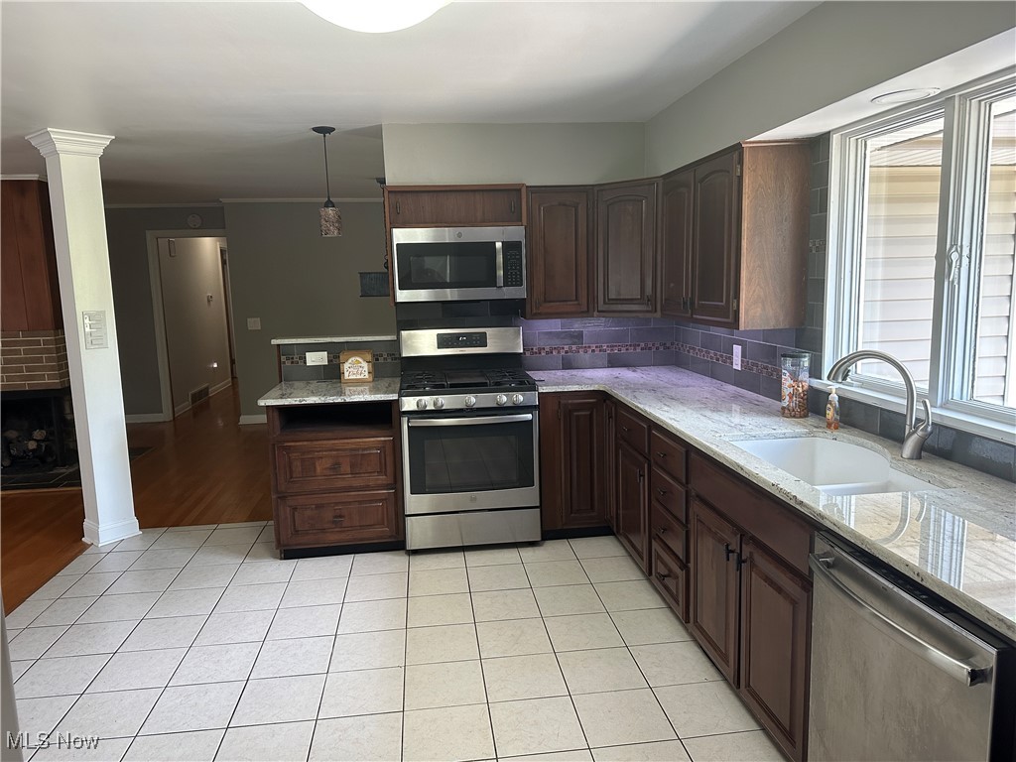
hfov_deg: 71.6
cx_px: 508
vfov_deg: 56.8
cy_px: 381
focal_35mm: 24
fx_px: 704
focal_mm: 6.86
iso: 200
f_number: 1.78
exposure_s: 1/120
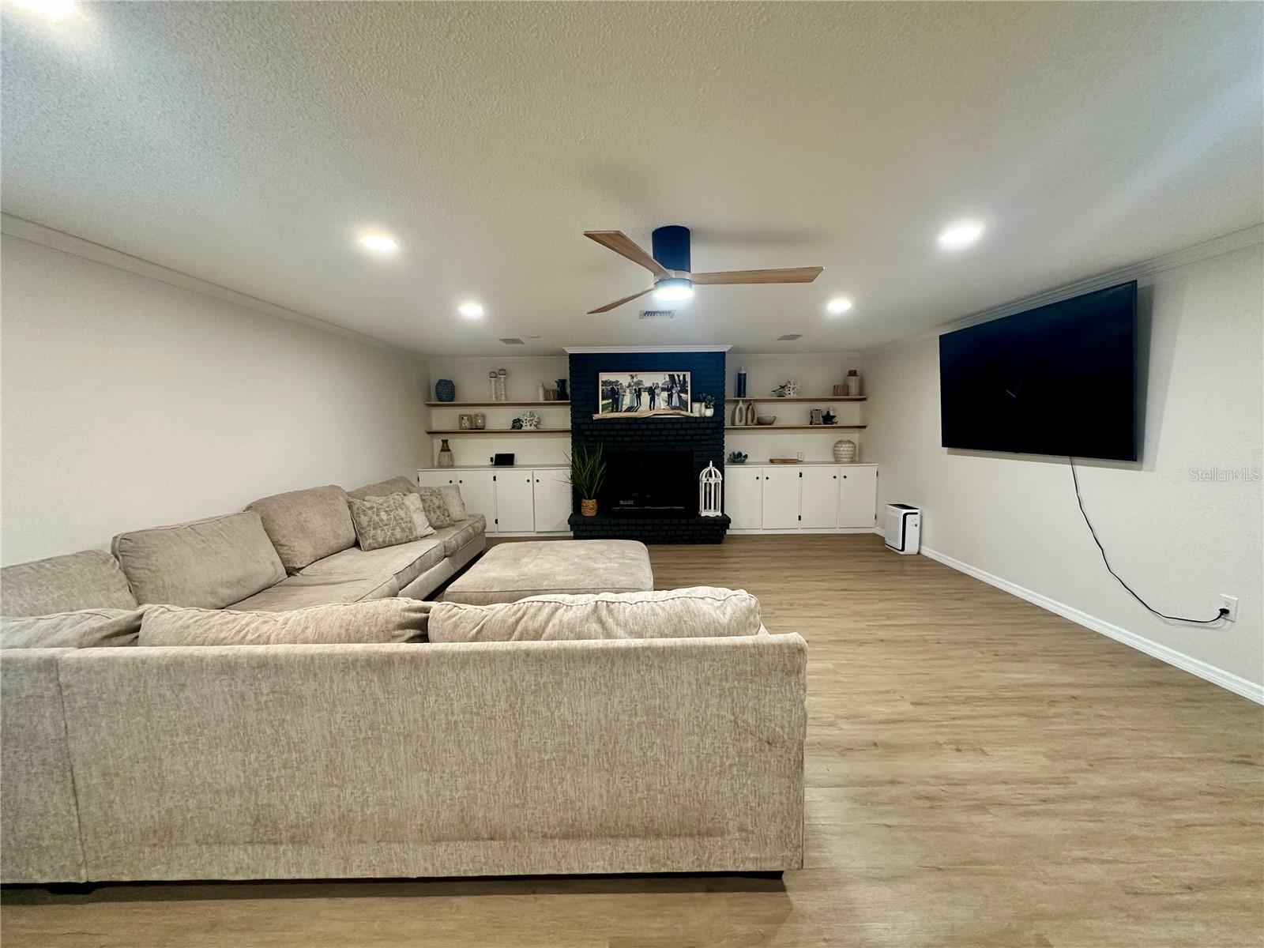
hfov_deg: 102.1
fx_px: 511
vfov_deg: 85.7
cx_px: 632
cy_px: 474
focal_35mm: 14
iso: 320
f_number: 2.2
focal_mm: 2.22
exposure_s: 1/60
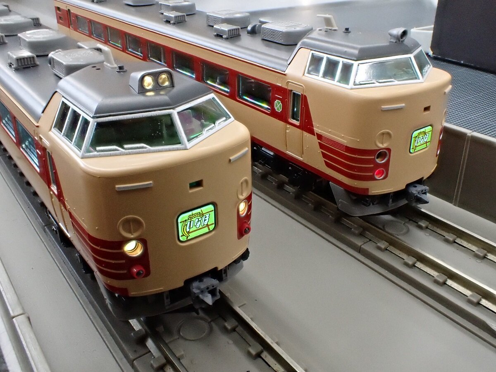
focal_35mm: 30
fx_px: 430
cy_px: 186
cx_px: 248
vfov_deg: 46.8
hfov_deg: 60.0
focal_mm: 5.4
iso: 800
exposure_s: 1/40
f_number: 3.2
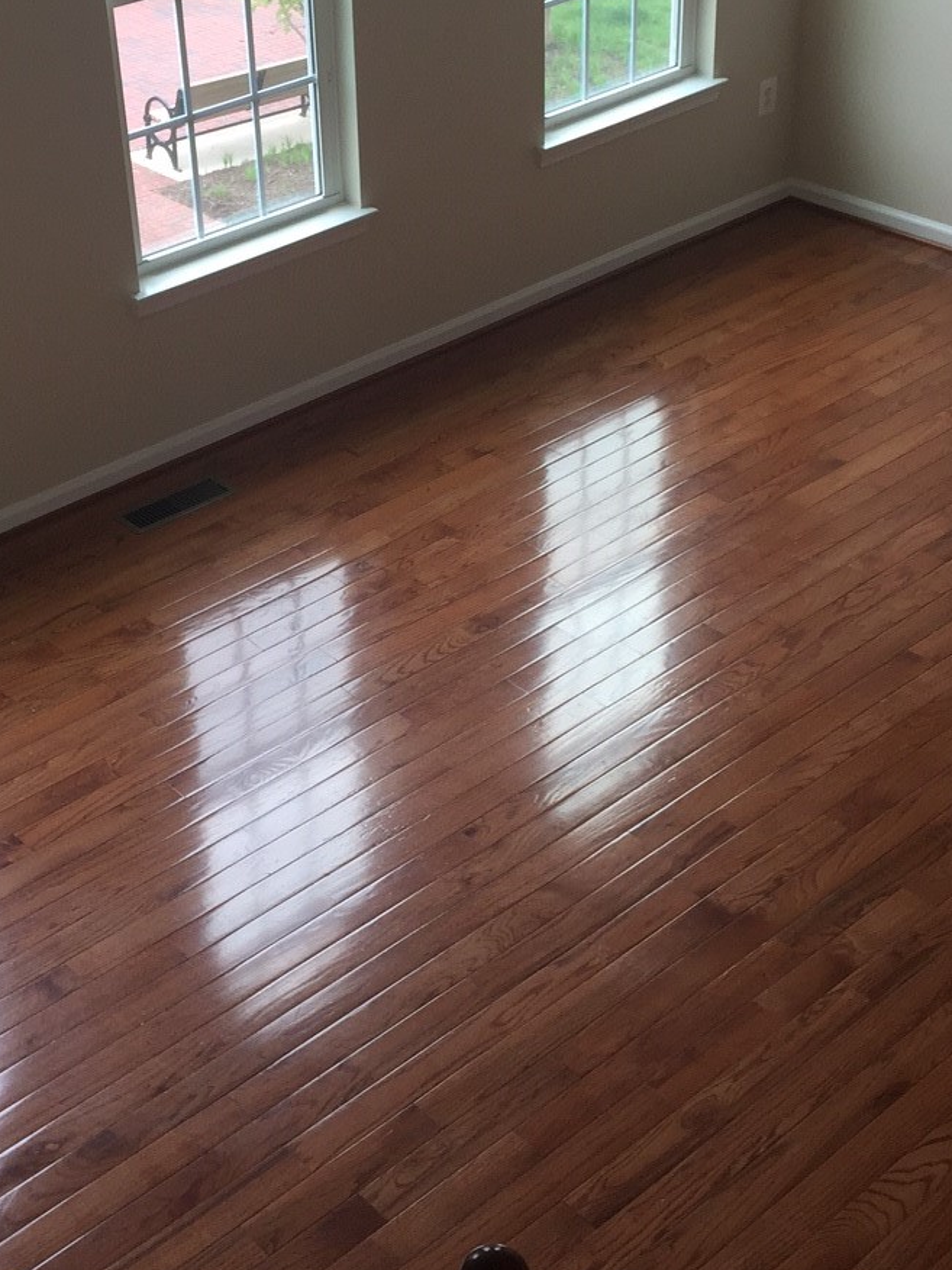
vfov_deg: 35.5
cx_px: 367
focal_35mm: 54
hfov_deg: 27.0
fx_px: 1980
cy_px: 544
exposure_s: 1/60
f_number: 2.2
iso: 40
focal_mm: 4.15
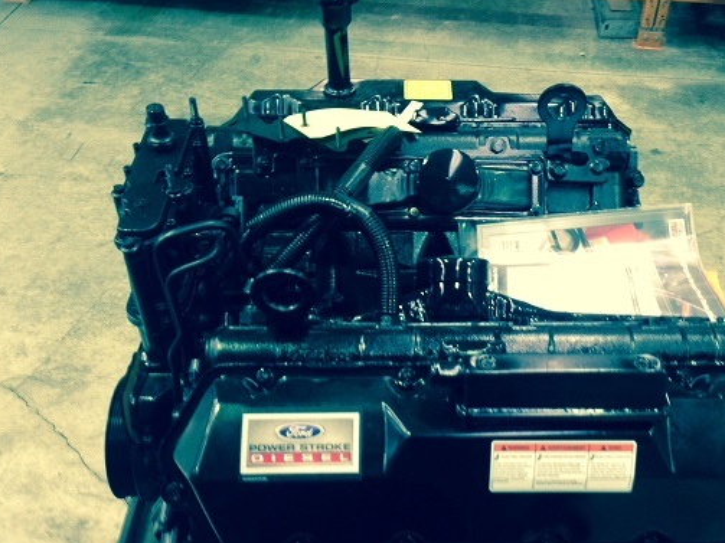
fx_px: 879
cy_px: 287
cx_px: 448
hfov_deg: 44.5
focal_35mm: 42
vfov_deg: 34.3
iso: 200
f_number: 2.4
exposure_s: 1/20
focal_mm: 4.12
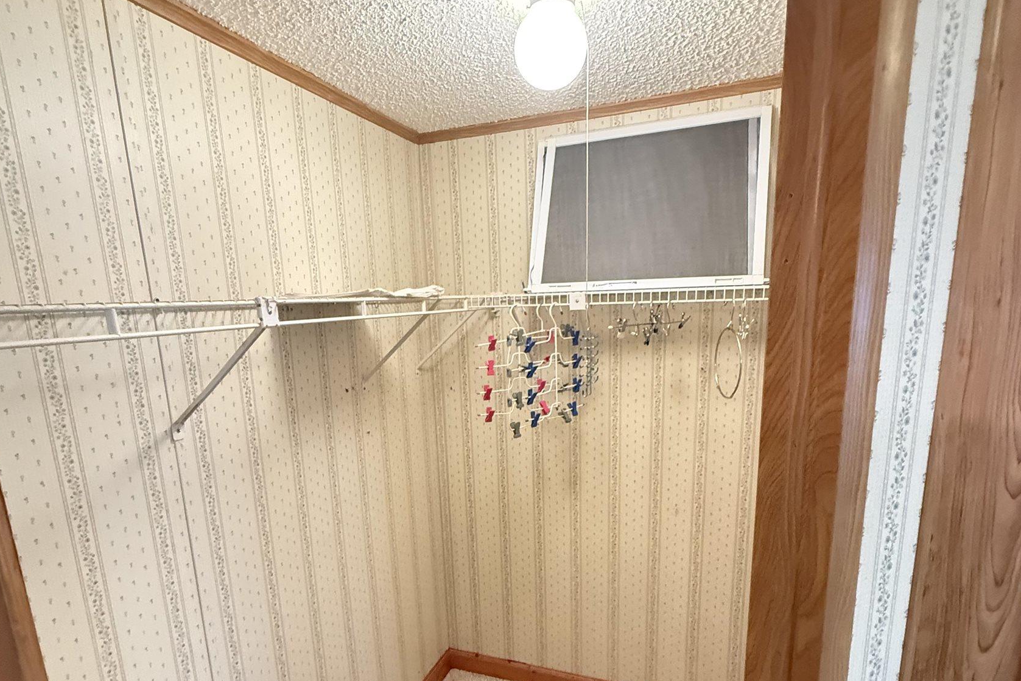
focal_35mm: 20
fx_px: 567
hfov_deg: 84.0
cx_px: 498
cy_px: 426
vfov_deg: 61.1
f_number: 2.2
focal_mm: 2.22
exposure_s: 1/40
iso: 1000
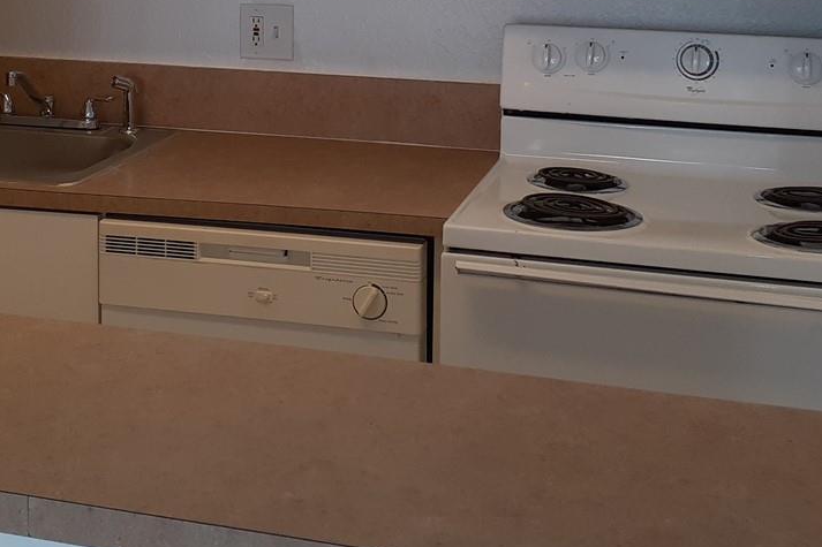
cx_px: 294
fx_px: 1438
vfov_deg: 20.6
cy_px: -45
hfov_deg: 31.7
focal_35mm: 63
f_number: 1.9
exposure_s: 1/120
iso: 80
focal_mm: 3.6
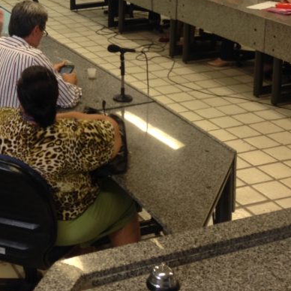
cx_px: 58
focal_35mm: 77
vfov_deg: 21.9
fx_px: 732
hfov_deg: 22.2
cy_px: 19
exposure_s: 1/30
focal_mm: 4.12
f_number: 2.4
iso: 50
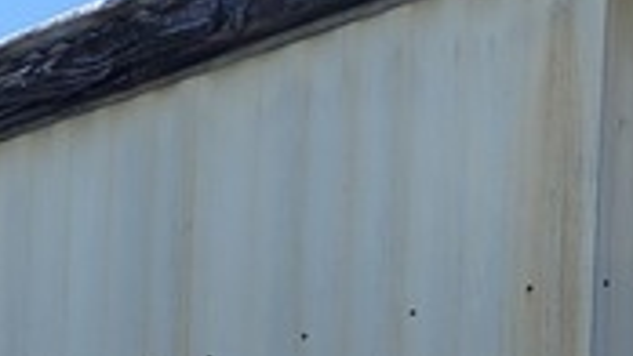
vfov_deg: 8.6
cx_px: -589
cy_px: 803
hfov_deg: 14.1
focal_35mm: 130
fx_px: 2183
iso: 40
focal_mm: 5.4
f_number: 1.8
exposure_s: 1/1484
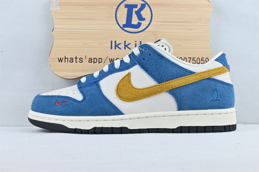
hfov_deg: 40.5
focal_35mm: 49
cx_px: 130
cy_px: 86
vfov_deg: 27.7
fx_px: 351
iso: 1000
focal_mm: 32.5
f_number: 10
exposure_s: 1/160
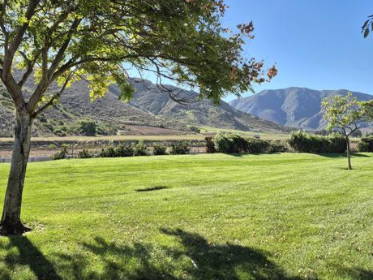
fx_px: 345
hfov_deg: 56.8
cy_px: 86
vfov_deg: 43.3
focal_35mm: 32
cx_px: 178
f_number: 1.8
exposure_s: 1/906
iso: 25
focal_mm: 5.4
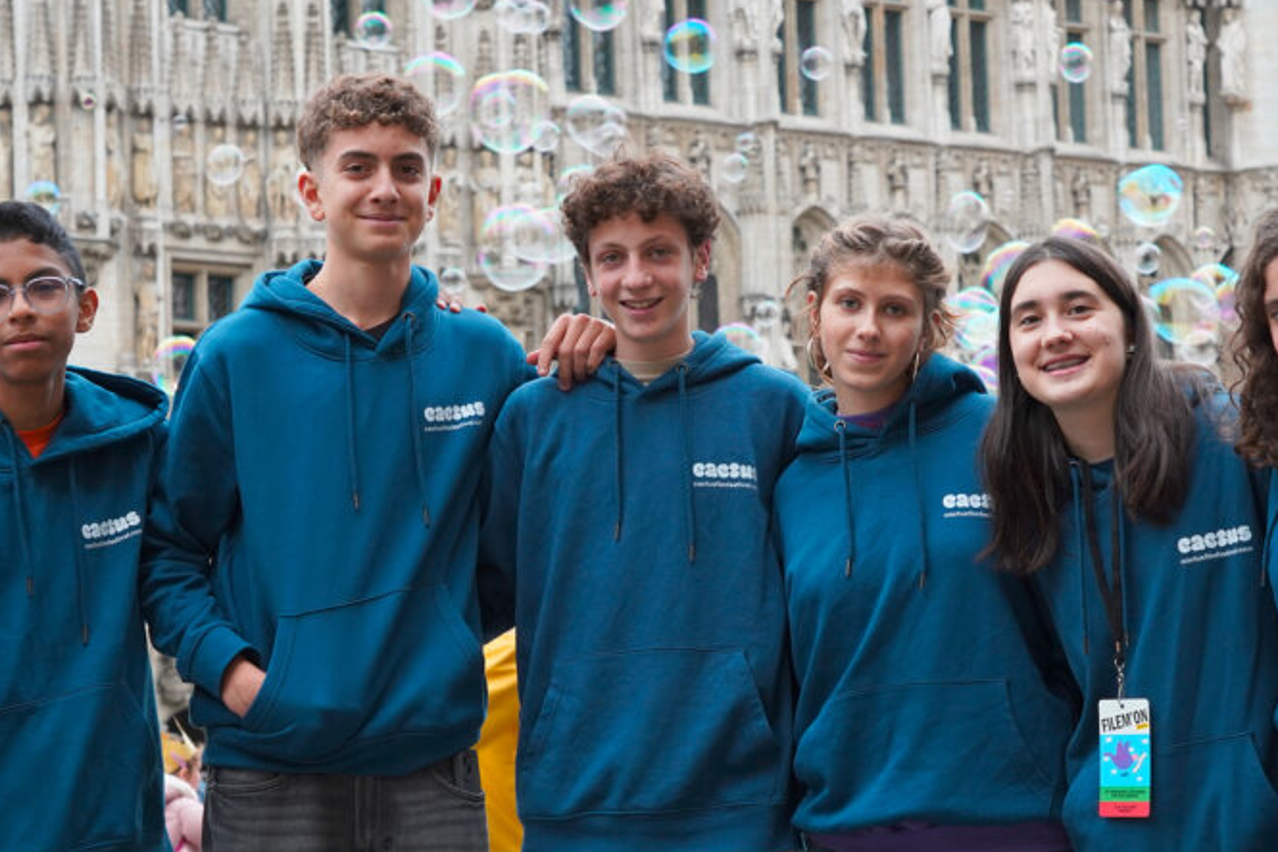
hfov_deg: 17.9
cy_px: 557
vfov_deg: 12.0
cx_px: 726
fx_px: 4046
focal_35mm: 114
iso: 800
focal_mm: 74
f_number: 8
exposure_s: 1/100
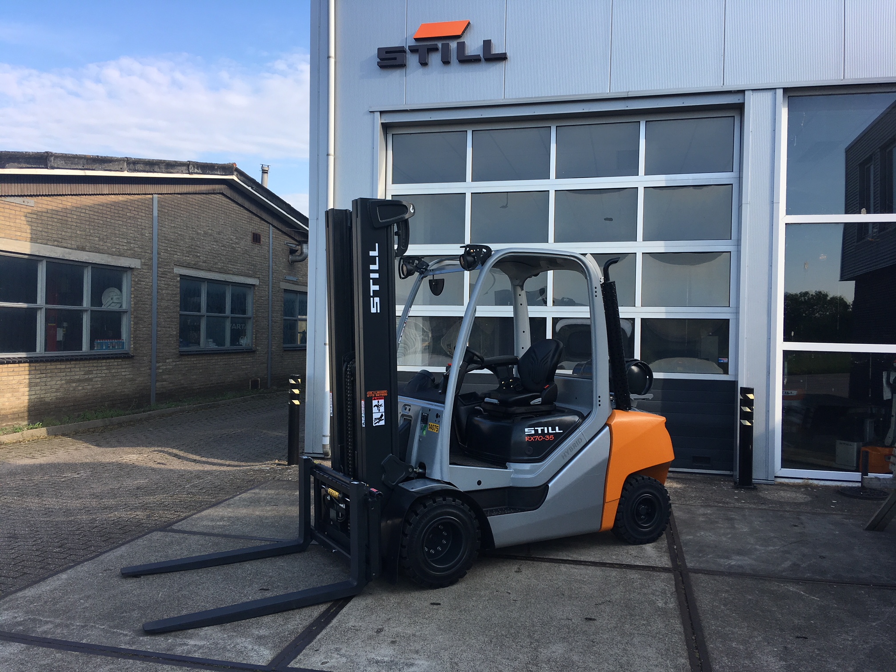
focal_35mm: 29
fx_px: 751
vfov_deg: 48.2
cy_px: 336
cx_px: 448
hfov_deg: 61.7
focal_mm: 4.15
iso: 25
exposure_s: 1/615
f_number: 2.2
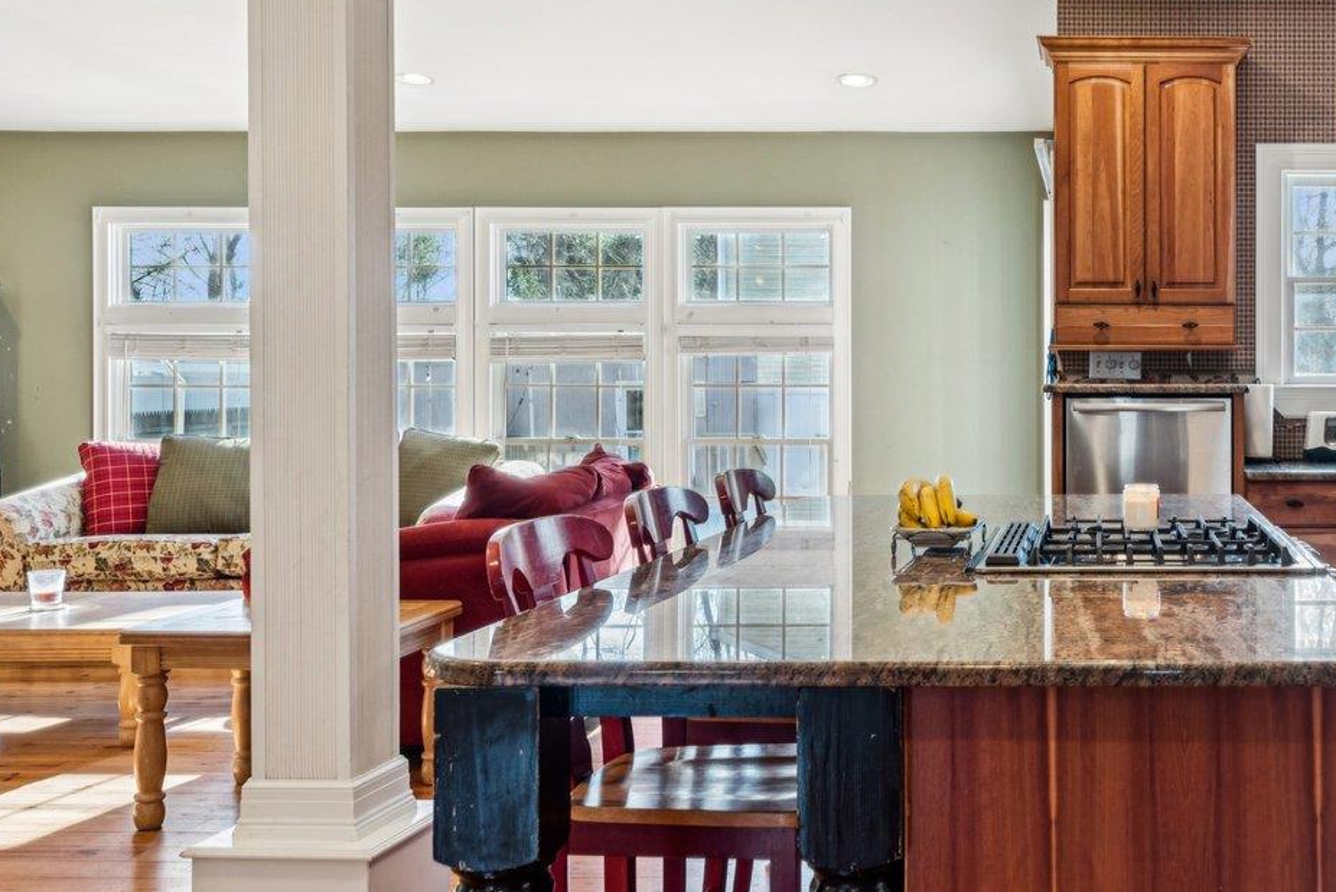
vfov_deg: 31.9
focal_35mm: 42
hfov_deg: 43.6
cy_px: 390
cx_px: 1118
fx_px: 1559
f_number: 8
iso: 320
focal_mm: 19
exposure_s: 1/13
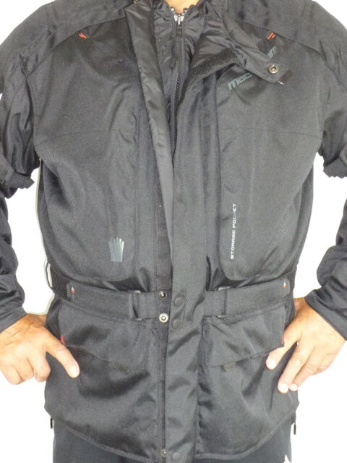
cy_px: 232
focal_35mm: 69
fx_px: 922
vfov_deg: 28.2
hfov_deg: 21.3
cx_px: 174
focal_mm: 12.3
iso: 1000
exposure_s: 1/60
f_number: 4.6
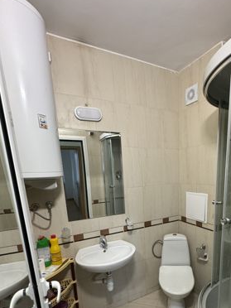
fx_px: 178
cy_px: 209
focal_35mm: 20
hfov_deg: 64.5
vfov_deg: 78.7
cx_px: 151
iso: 250
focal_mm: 2.22
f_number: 2.2
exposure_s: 1/100
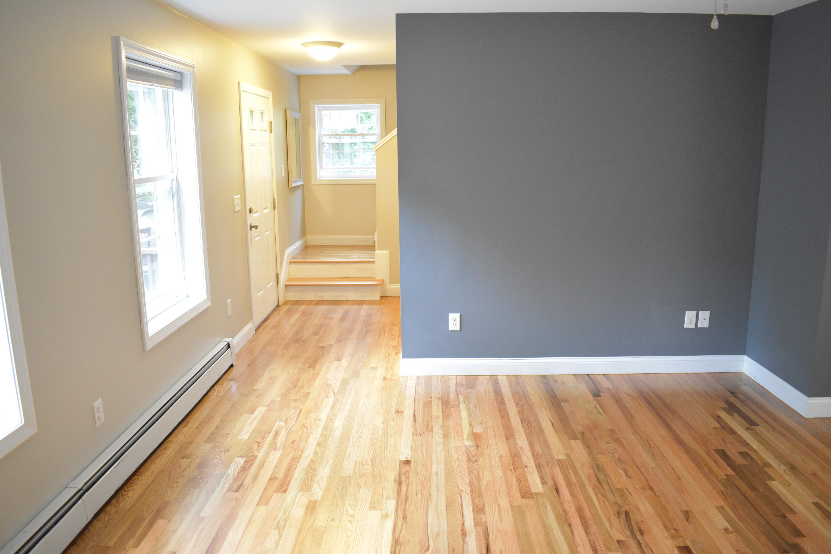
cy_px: 277
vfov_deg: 47.9
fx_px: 623
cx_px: 416
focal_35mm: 27
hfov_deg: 67.4
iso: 2200
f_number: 4
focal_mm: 18
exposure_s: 1/30
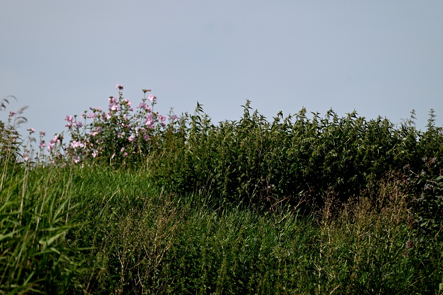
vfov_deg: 4.6
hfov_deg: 6.9
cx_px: 222
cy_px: 148
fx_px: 3693
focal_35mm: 300
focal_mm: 300
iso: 180
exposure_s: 1/1000
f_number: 5.6
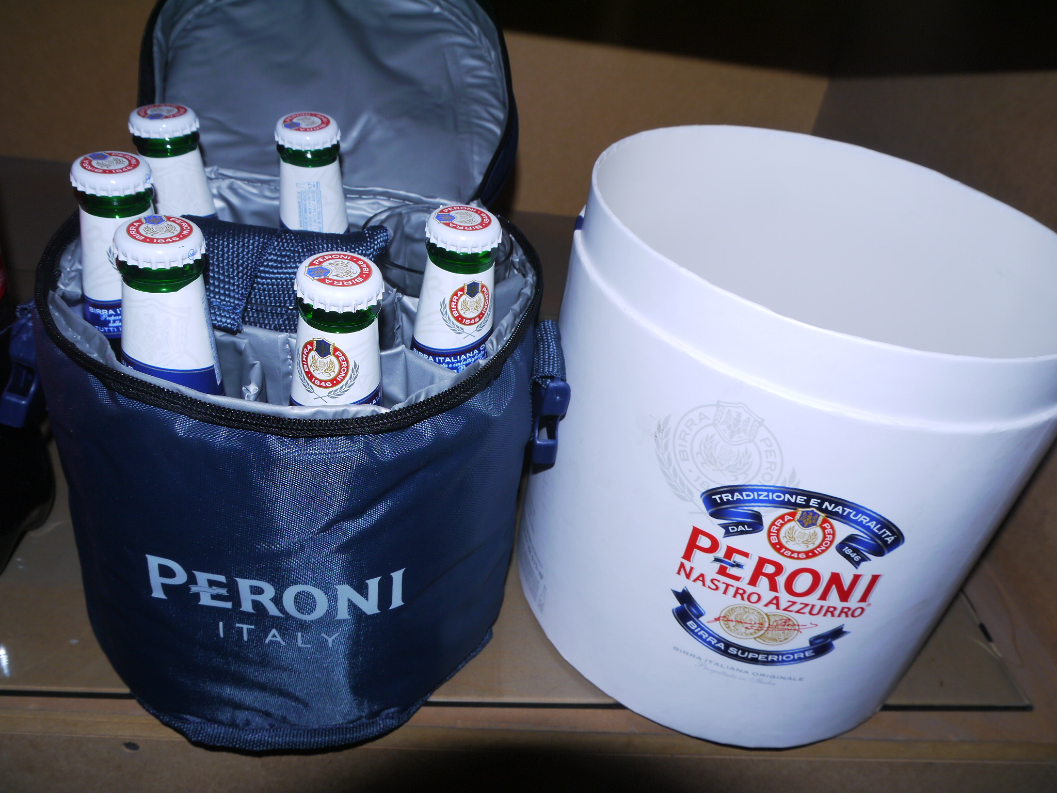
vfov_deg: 49.7
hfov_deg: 63.4
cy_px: 396
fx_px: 855
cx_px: 528
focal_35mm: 28
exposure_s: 1/50
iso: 160
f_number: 9
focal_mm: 14
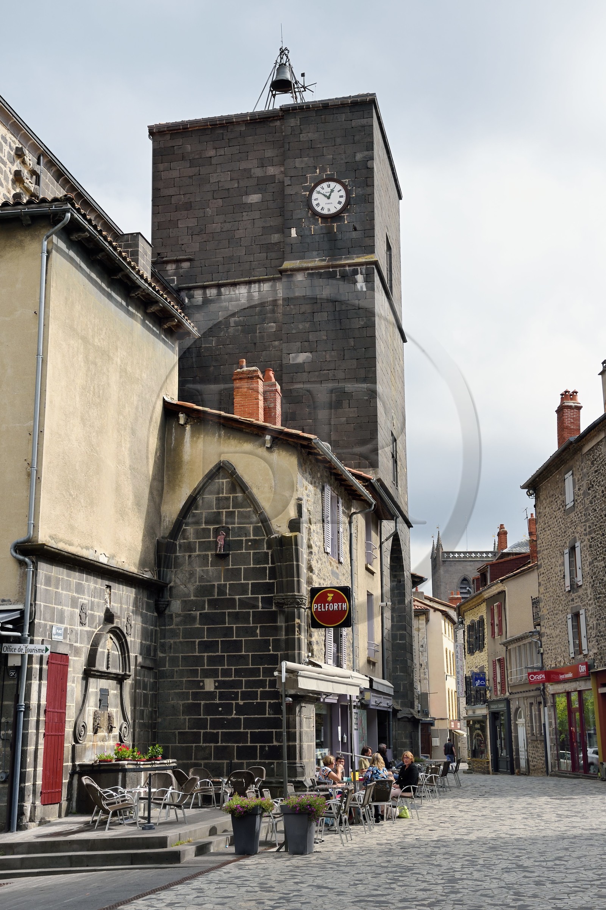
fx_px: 1213
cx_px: 303
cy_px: 455
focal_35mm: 48
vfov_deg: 41.1
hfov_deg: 28.1
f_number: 18
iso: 400
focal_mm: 48
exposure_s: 1/200
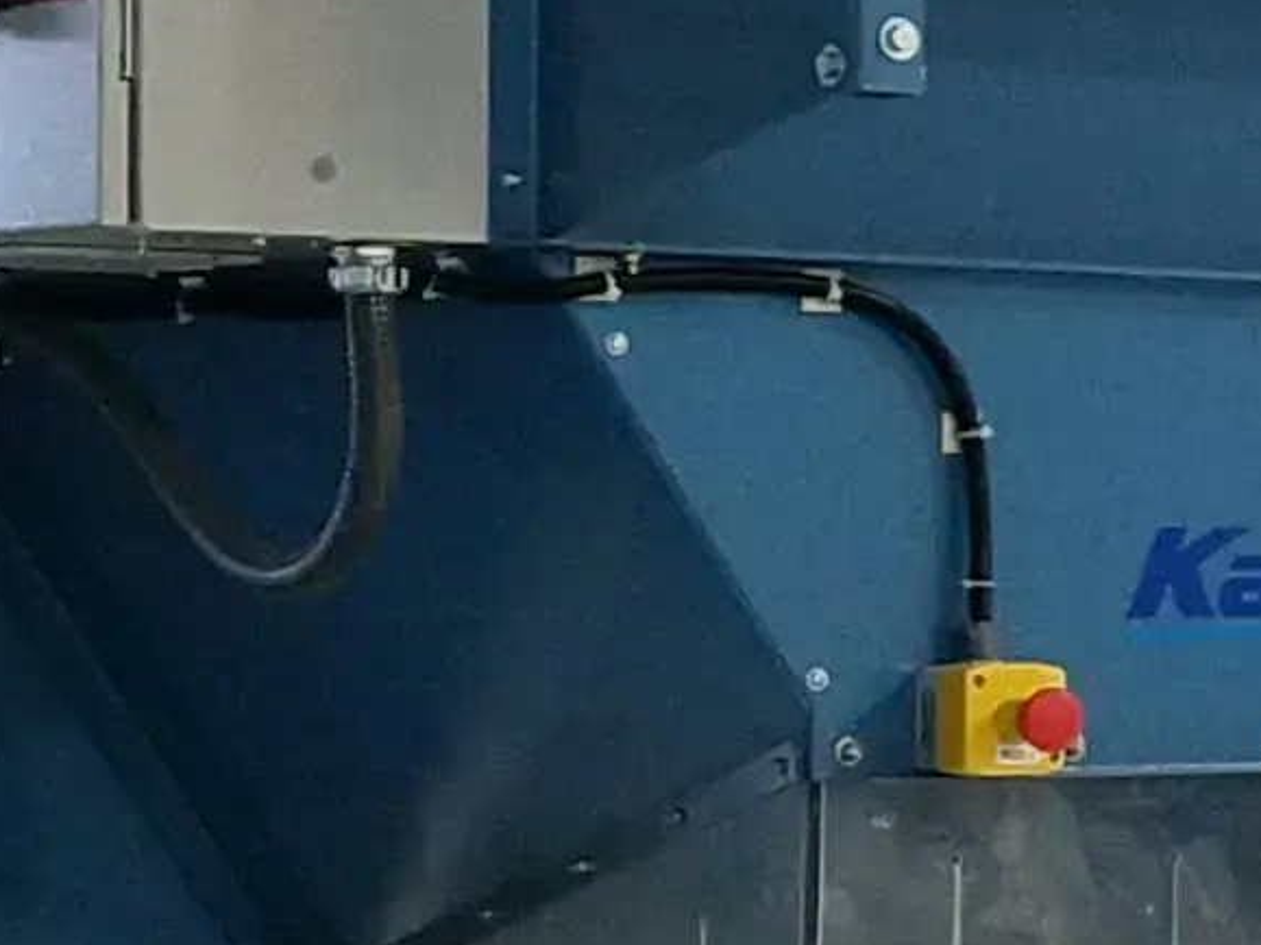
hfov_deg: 9.4
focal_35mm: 181
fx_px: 6592
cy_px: 274
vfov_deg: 8.2
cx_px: 3262
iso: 250
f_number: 1.7
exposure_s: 1/24
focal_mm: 4.2
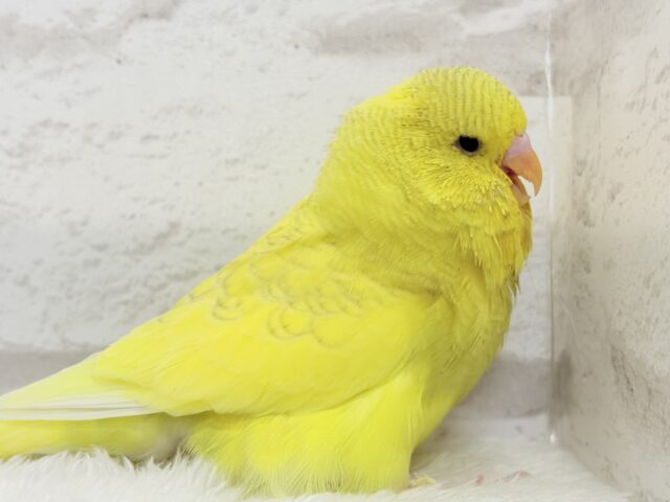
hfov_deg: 36.8
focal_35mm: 52
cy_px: 251
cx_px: 335
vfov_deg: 28.0
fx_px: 1006
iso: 80
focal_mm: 5.96
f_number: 1.6
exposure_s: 1/100
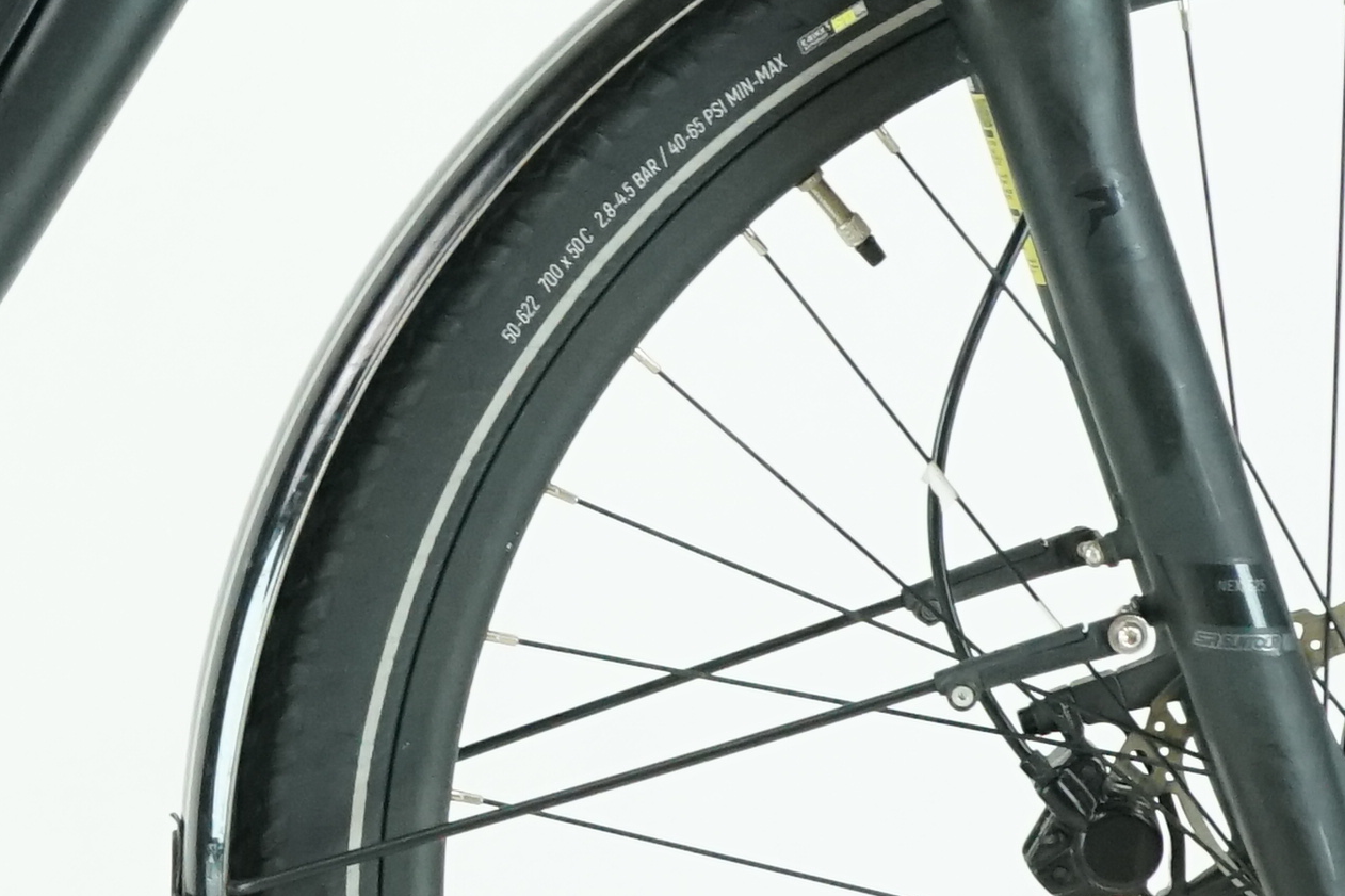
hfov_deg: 8.7
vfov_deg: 5.9
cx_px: -459
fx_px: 8703
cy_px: 66
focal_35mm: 233
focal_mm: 49
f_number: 5.6
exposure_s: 1/200
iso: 2500
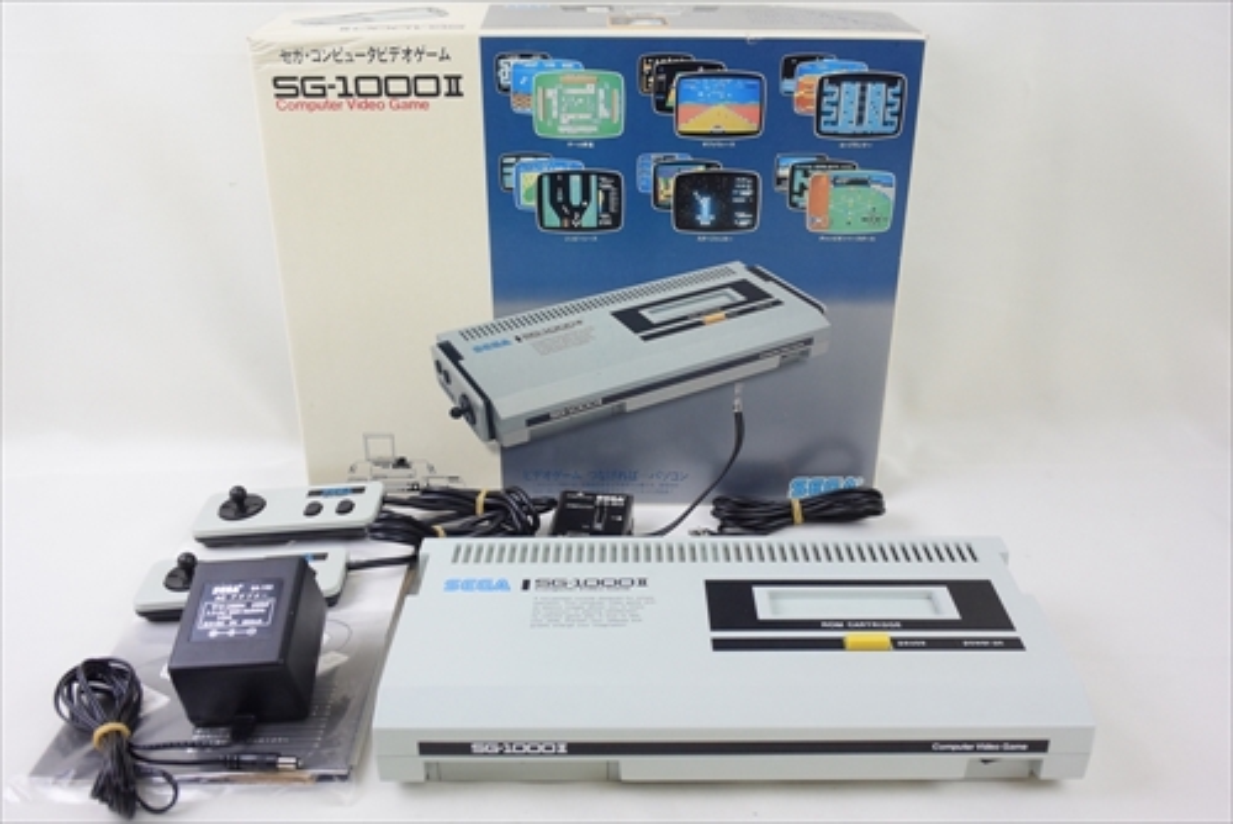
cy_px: 412
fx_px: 1131
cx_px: 616
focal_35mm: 33
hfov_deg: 57.2
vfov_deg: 40.0
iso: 560
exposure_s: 1/125
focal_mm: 12.3
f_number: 3.8
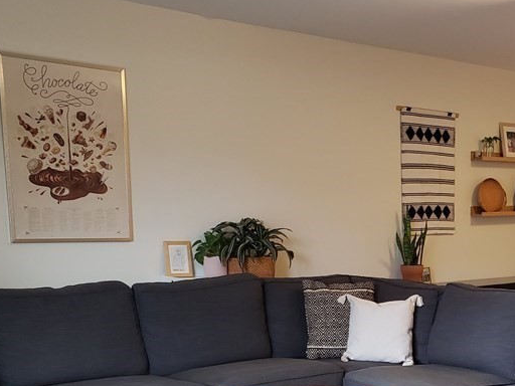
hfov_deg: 35.2
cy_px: 334
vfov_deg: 27.2
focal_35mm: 52
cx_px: 438
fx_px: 774
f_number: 2.4
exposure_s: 1/60
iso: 320
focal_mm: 4.3
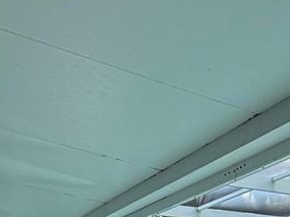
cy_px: 380
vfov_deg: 16.1
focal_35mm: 79
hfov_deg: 23.9
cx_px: 273
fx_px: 662
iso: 25
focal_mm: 2.22
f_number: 2.2
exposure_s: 1/298
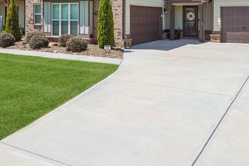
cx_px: 99
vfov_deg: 31.2
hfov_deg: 48.2
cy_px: 4
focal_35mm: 40
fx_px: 277
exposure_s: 1/200
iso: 100
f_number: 8
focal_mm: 19
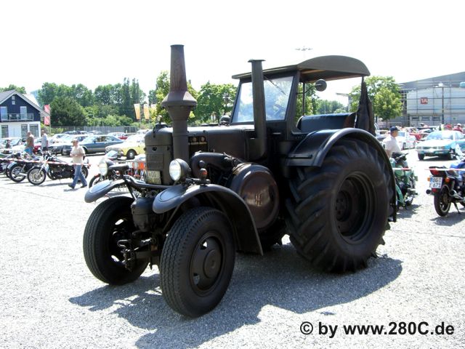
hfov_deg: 49.0
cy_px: 174
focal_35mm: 38
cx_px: 232
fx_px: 510
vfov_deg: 37.7
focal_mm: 6.2
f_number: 4.3
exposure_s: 1/160
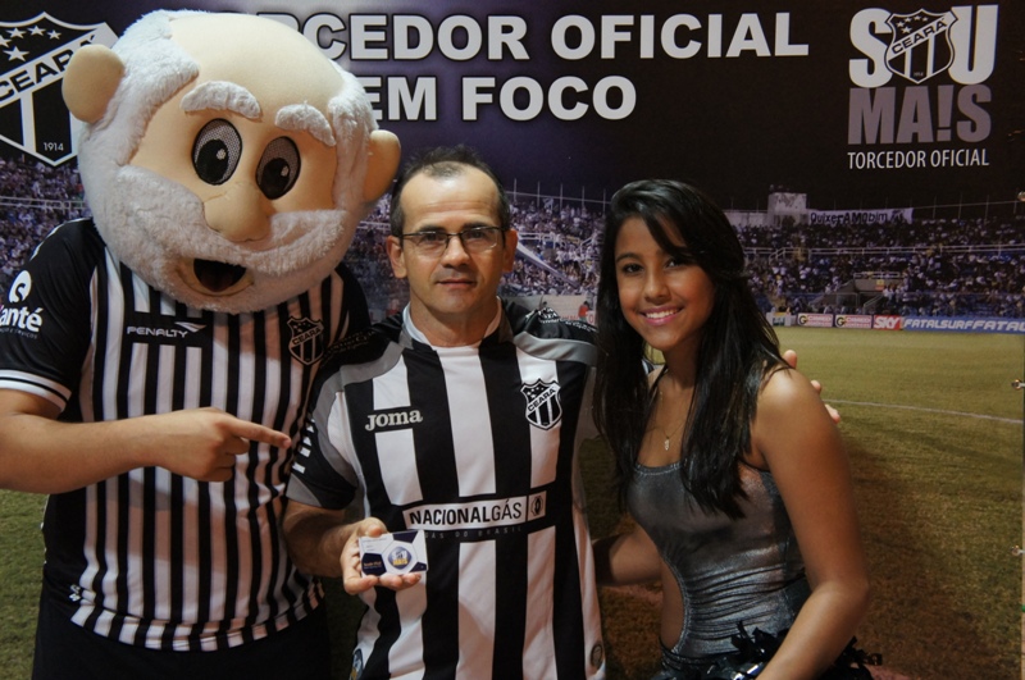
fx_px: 1535
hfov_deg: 36.9
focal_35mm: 54
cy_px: 340
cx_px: 512
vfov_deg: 25.0
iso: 1600
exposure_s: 1/30
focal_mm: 36
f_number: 4.5
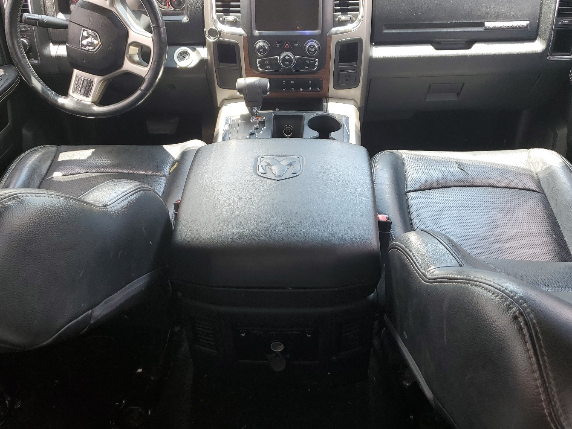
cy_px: 194
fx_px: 512
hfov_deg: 58.3
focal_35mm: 31
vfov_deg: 45.4
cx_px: 298
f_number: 1.5
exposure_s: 1/120
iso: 52
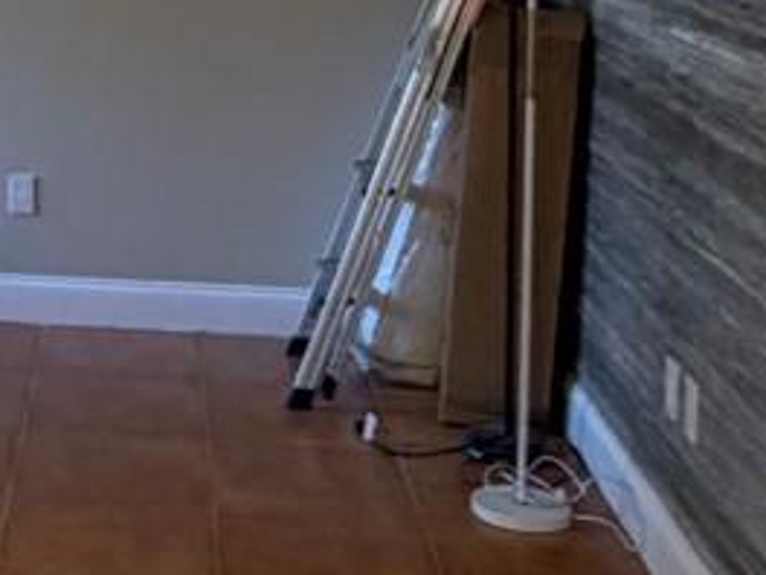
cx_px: -96
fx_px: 1881
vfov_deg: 16.6
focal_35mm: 85
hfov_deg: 21.7
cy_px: -122
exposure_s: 1/60
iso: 200
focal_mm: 2.22
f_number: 2.2
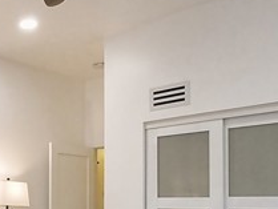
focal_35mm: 55
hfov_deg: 31.4
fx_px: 442
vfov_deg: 25.6
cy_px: 193
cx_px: -20
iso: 2000
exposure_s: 1/50
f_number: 8
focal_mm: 9
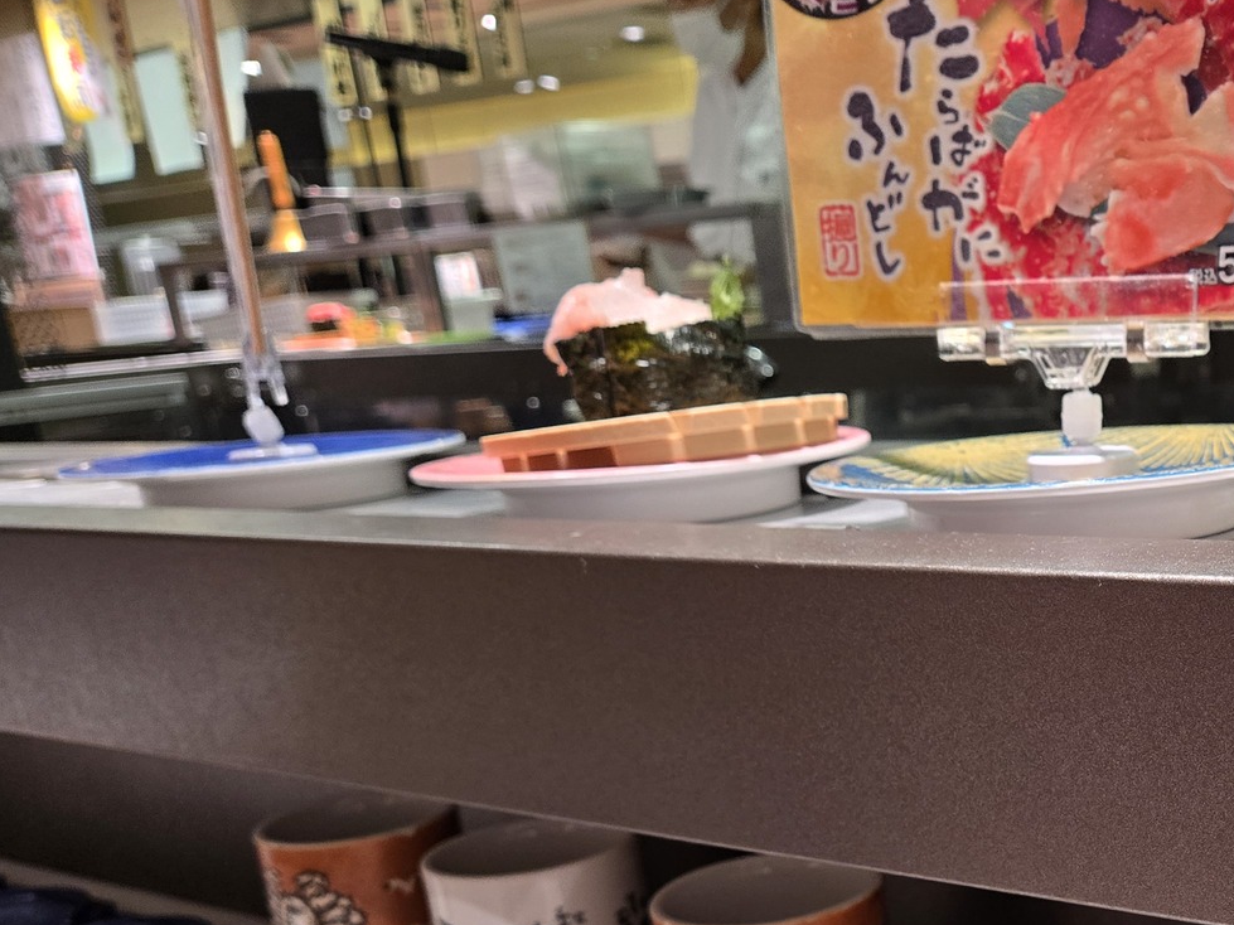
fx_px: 1675
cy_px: 878
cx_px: 1138
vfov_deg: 29.3
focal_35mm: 47
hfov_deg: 37.5
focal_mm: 5.4
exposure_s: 1/180
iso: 125
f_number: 1.8
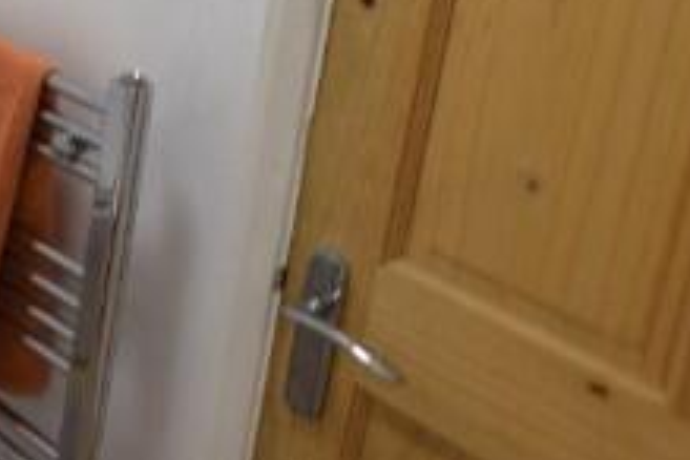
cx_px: -542
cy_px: -106
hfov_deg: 20.6
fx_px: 1342
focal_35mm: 70
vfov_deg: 18.4
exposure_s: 1/6
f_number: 5.6
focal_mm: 10
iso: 100
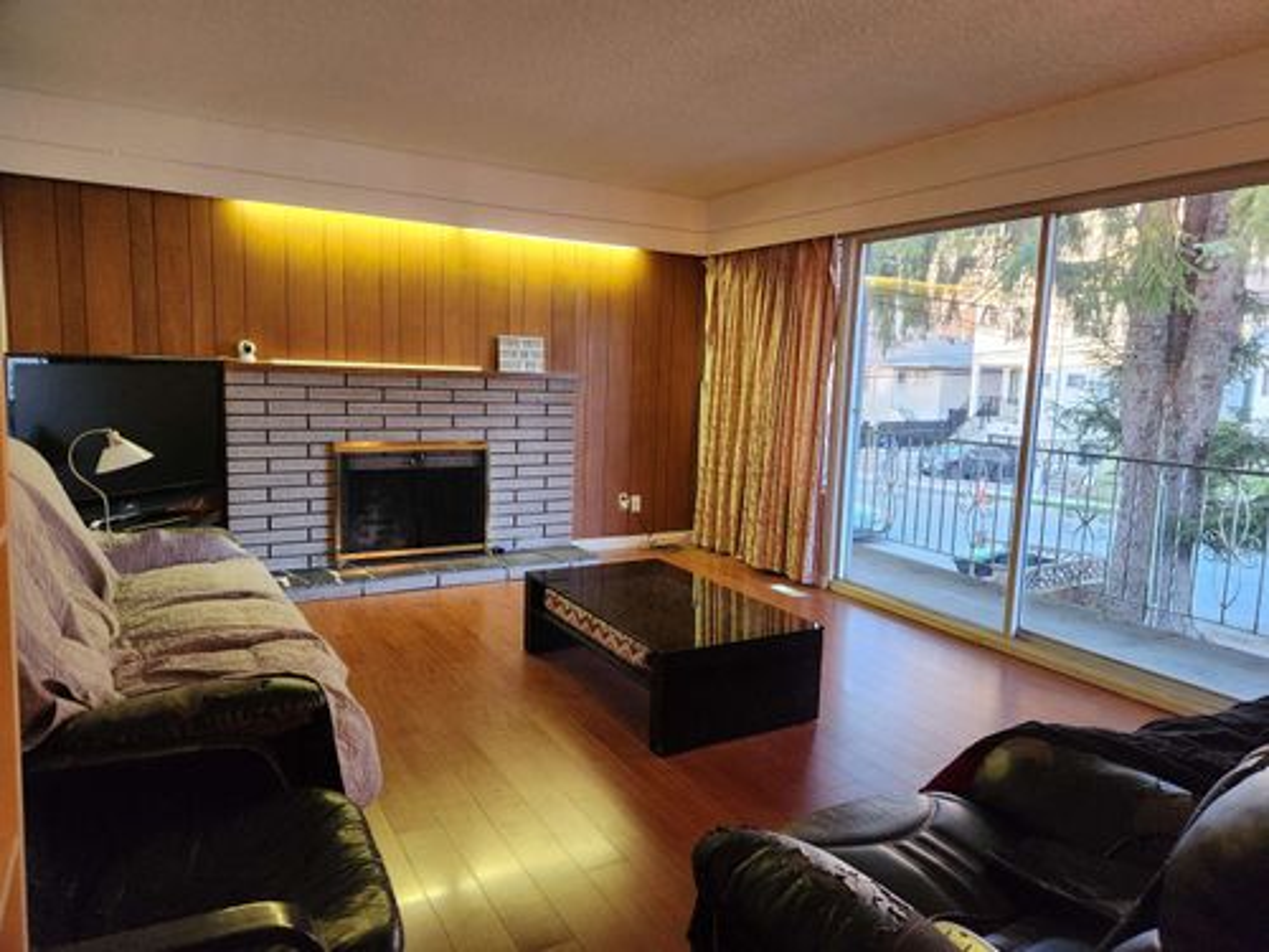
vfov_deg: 58.9
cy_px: 476
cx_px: 634
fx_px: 843
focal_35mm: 23
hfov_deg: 73.9
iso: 800
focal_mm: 5.4
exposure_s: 1/120
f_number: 1.8
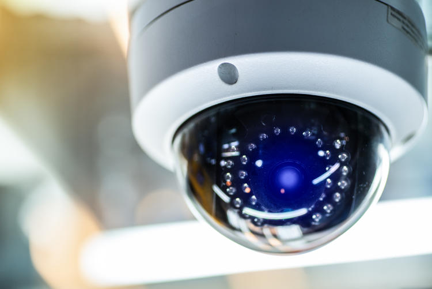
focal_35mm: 90
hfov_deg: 22.6
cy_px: 144
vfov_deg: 15.2
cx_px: 216
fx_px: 1081
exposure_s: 1/160
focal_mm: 90
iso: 1000
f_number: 4.5
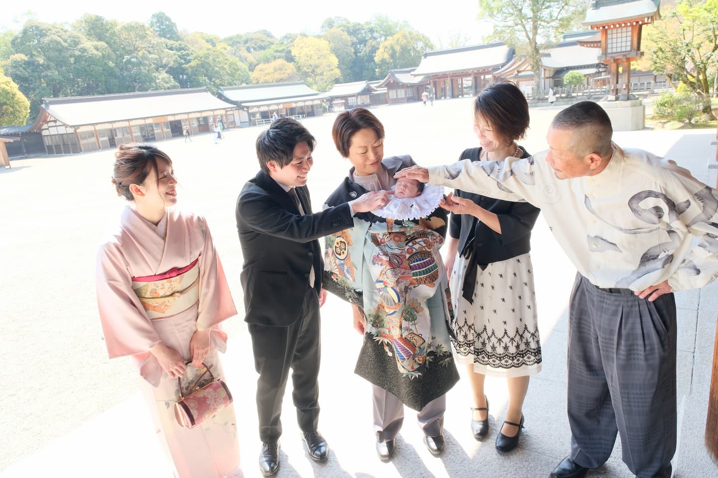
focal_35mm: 25
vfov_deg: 51.3
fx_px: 499
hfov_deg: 71.5
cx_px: 359
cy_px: 239
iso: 800
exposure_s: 1/100
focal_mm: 16.5
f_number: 7.1
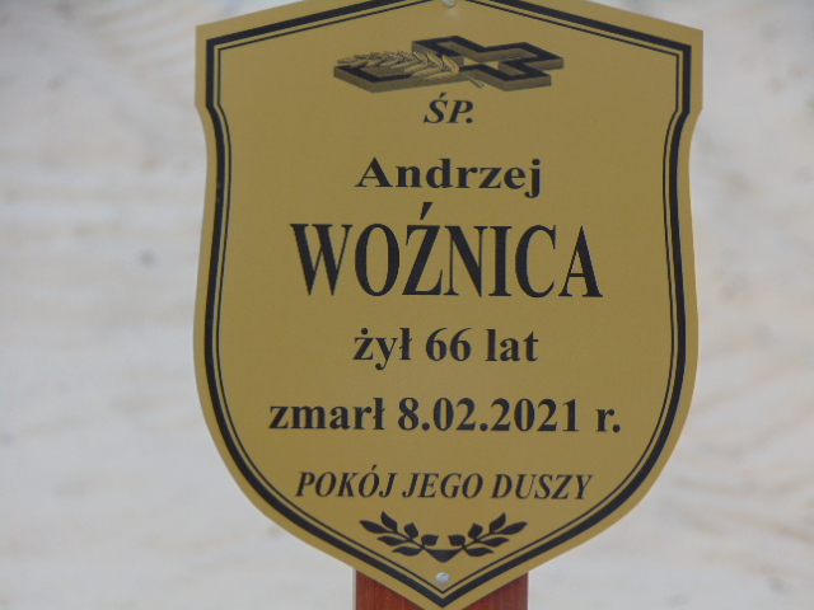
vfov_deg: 4.8
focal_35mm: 307
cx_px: 407
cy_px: 305
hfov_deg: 6.5
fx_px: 7219
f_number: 4.2
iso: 80
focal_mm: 55.1
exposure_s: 1/320
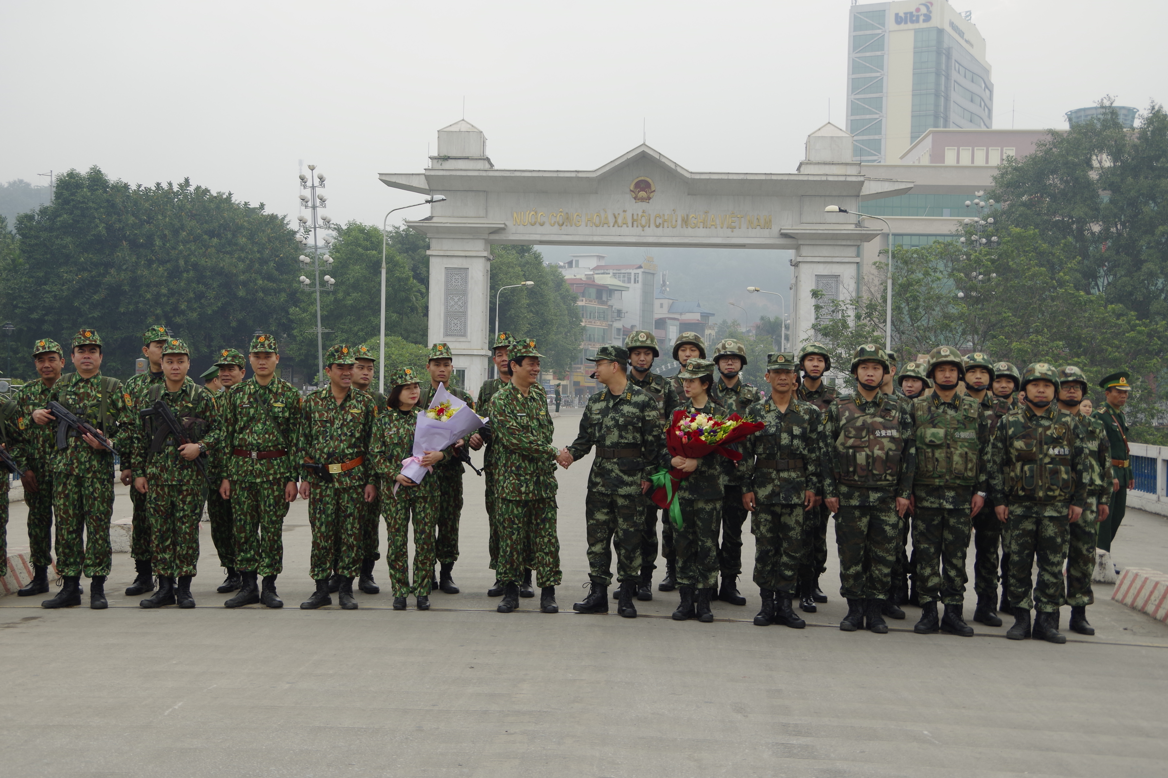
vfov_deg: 29.2
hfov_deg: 42.7
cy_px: 389
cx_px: 584
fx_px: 1492
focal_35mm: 46
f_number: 5
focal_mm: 31
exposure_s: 1/125
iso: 200
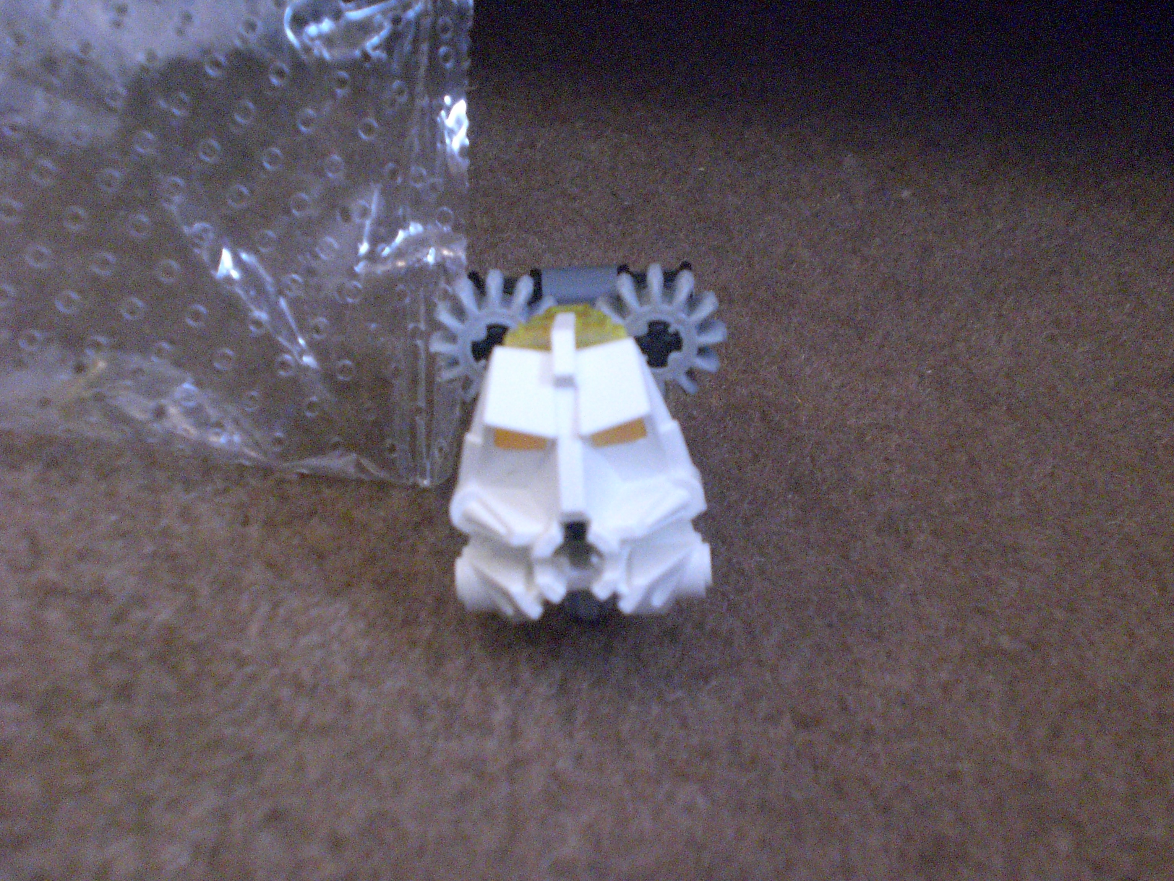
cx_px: 587
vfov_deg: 23.3
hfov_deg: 30.7
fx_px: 2137
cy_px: 440
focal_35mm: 63
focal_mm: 10.4
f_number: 4
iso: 800
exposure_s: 1/40
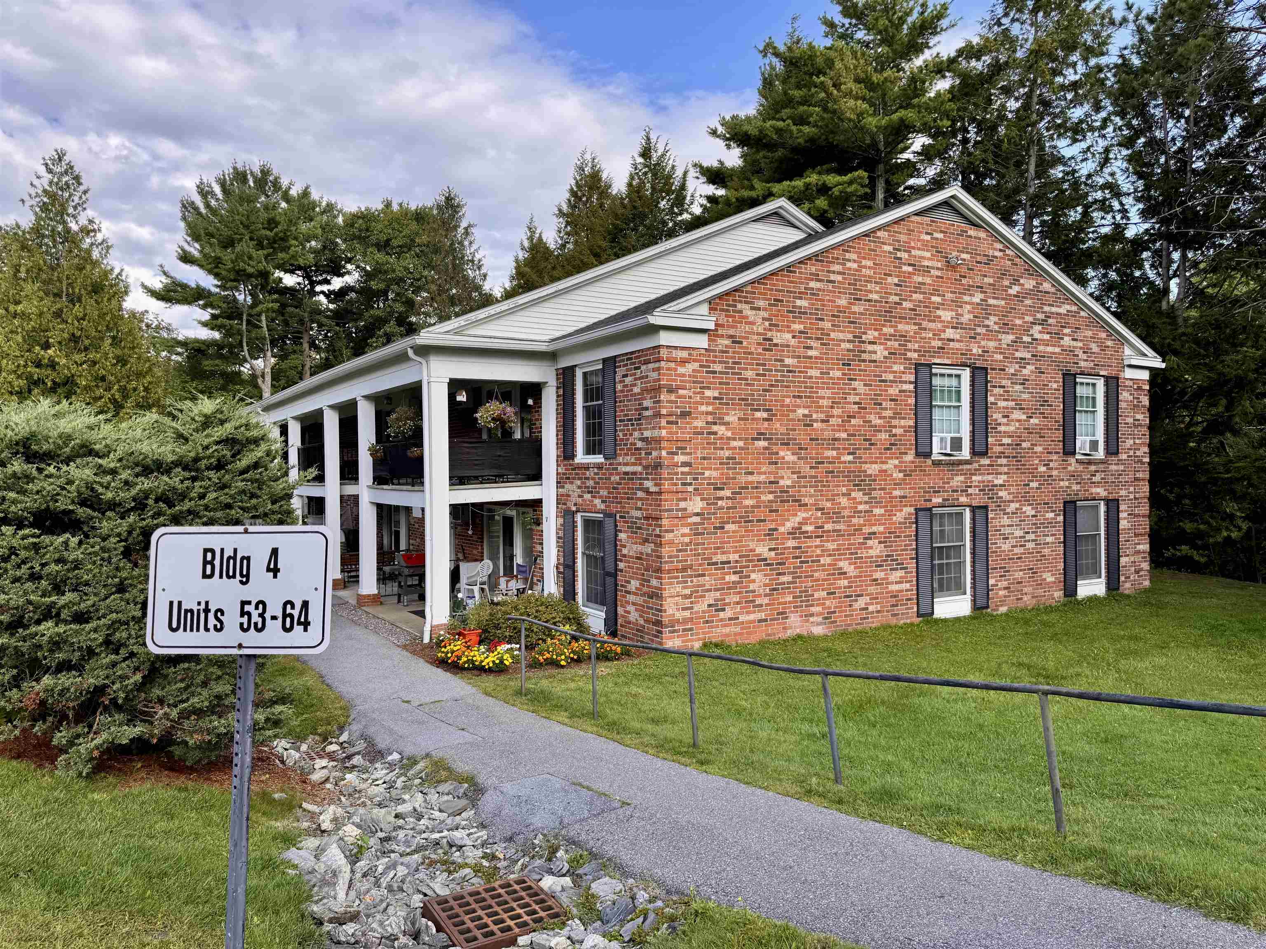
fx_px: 878
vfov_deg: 56.8
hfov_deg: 71.6
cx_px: 633
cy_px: 474
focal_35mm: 24
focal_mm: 6.76
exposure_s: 1/1261
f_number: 1.78
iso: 80
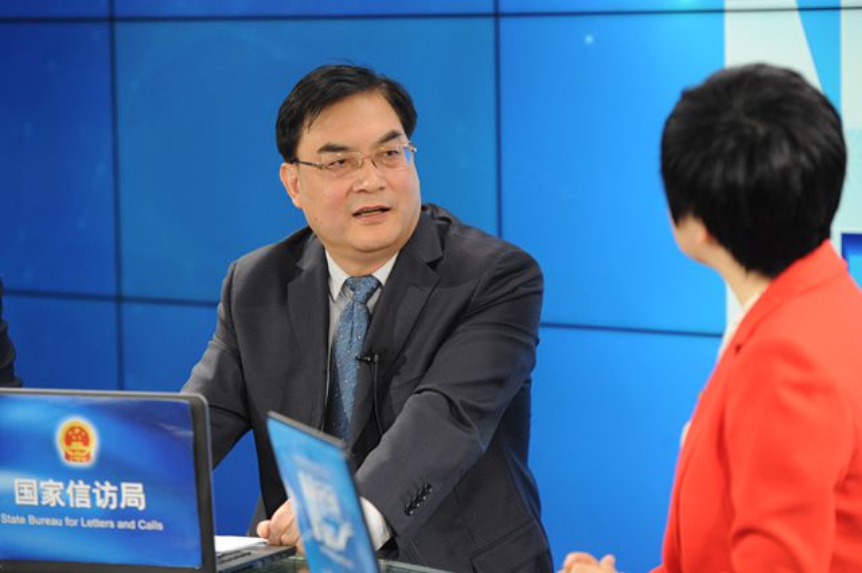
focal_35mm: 130
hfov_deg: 15.8
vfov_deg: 10.5
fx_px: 3110
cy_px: 286
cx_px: 431
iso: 1600
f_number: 3.2
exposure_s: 1/640
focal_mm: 130
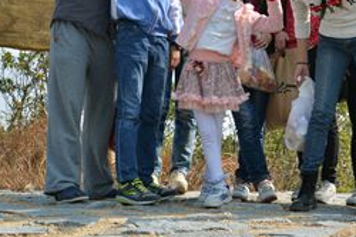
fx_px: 948
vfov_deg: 14.0
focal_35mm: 96
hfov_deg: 20.9
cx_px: 315
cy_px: 4
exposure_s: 1/250
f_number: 8
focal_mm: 32
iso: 125
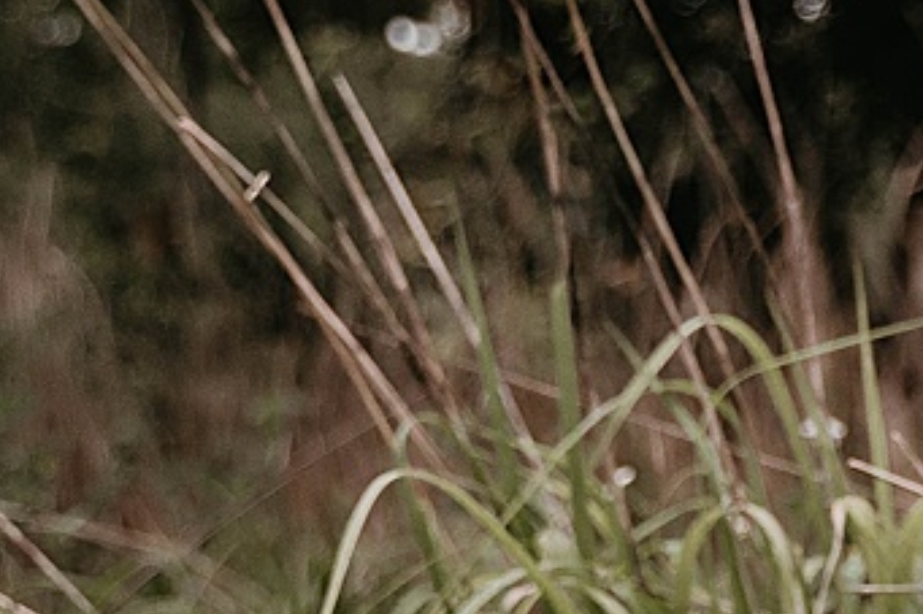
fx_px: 4331
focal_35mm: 169
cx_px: 1256
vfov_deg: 7.9
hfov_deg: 11.8
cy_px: 1037
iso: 640
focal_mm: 36
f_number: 2.8
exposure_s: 1/320
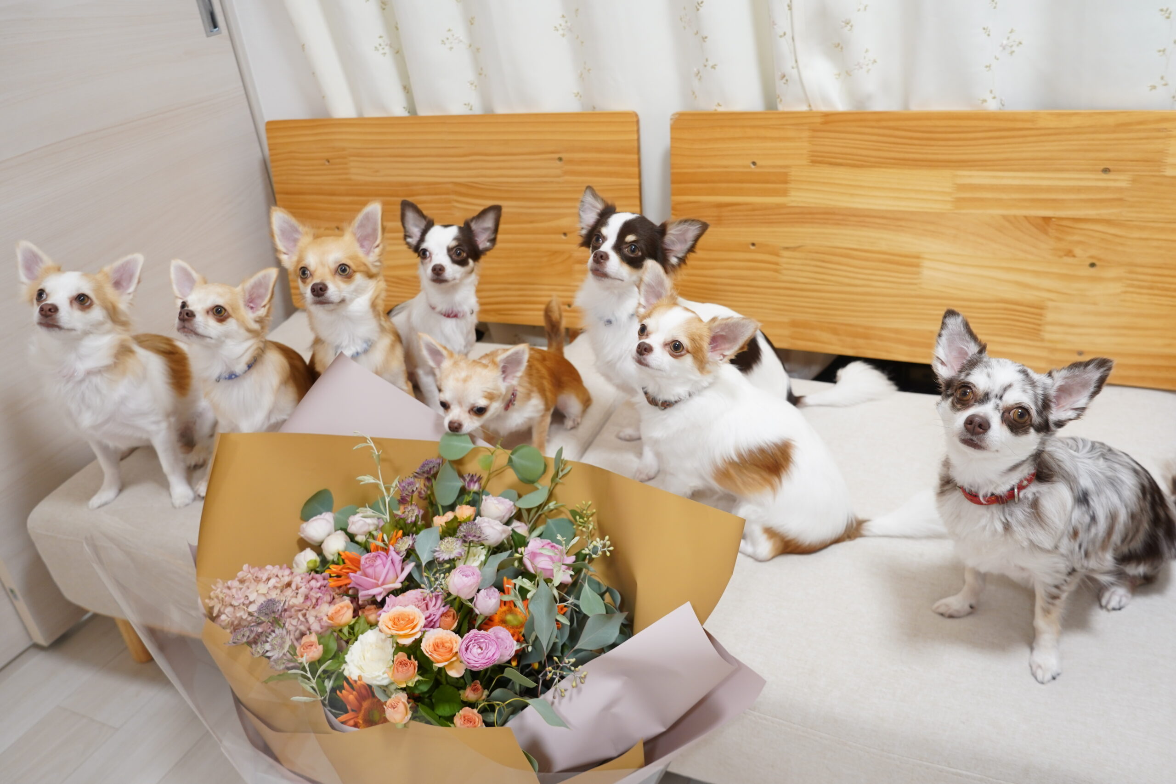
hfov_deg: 63.7
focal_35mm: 29
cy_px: 392
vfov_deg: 45.0
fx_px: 947
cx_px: 588
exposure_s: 1/30
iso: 800
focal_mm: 29
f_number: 5
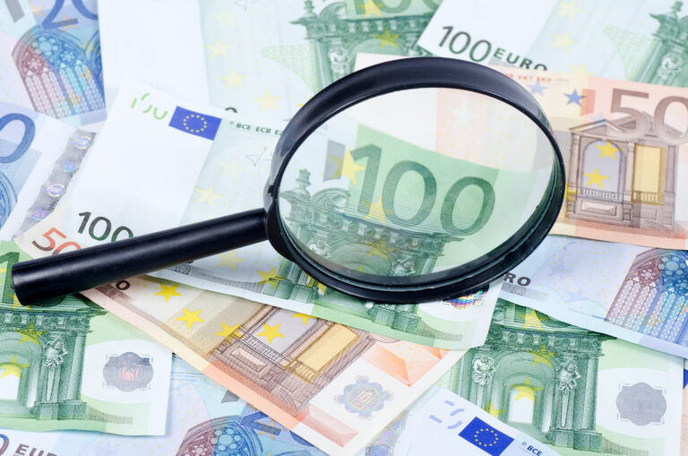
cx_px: 344
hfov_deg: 15.2
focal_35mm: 135
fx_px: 2575
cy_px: 228
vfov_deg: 10.1
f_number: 14
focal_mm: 90
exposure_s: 1/160
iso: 100
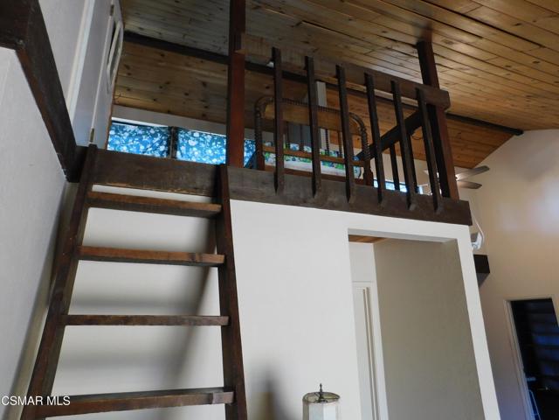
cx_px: 280
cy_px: 210
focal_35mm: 23
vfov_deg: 58.9
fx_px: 371
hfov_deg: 73.9
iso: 220
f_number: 3
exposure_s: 1/30
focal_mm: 4
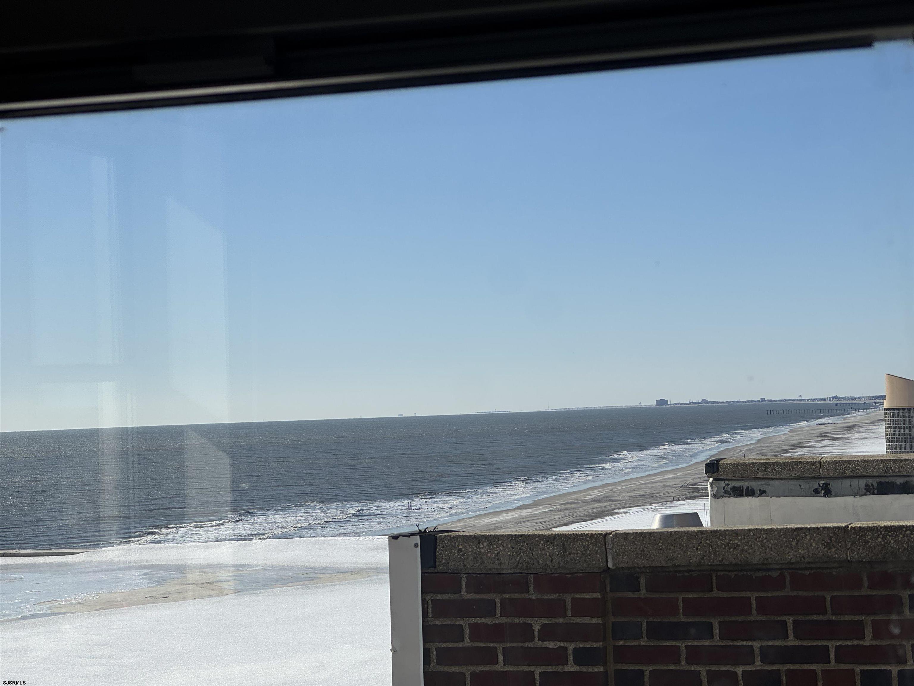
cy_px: 343
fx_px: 2033
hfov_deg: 25.3
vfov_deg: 19.1
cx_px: 457
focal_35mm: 77
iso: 25
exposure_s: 1/2538
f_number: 2.8
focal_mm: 9
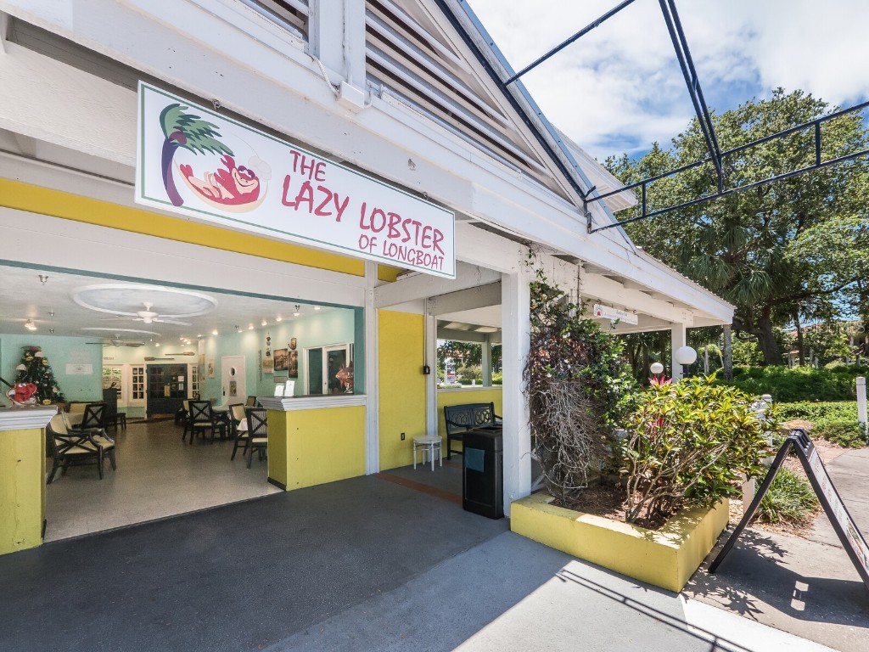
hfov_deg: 102.1
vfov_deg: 85.7
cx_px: 434
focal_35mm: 14
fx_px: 351
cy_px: 326
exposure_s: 1/200
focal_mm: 7
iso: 400
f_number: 8
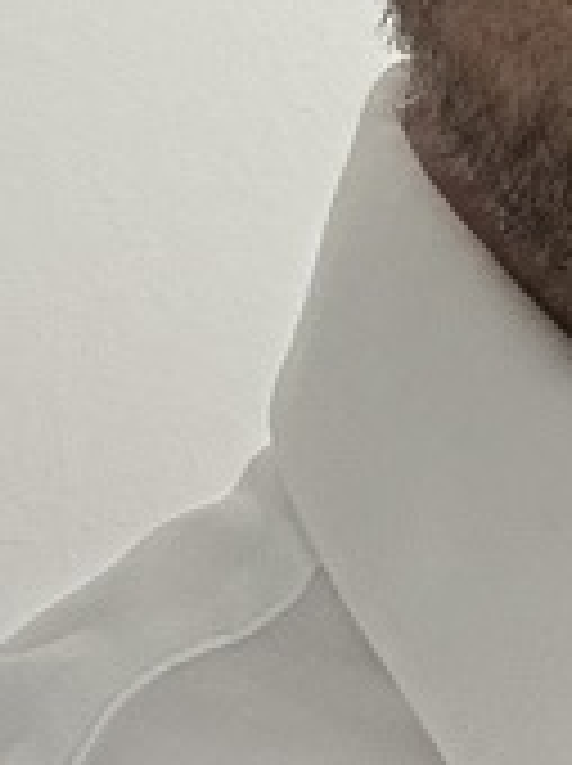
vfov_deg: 10.7
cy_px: -279
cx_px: 1153
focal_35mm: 181
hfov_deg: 7.8
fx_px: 3998
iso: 80
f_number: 1.9
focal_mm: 2.69
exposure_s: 1/66
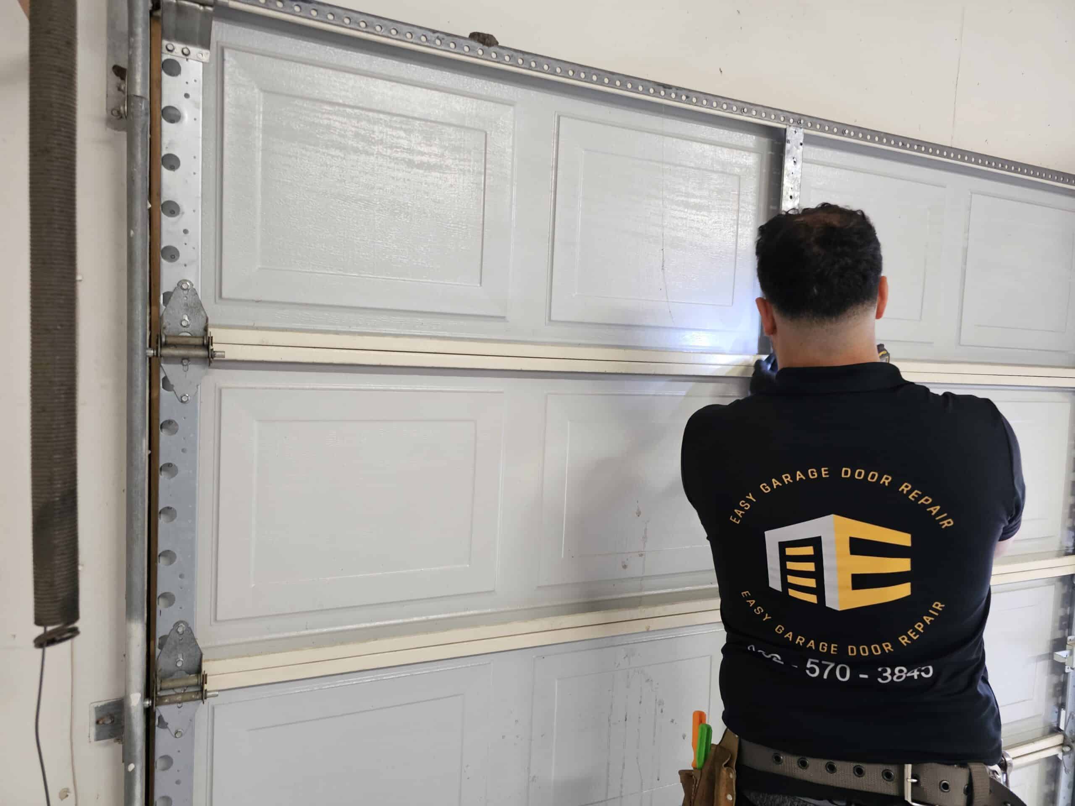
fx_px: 714
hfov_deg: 73.9
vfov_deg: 58.9
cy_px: 403
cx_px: 538
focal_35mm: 23
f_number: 1.7
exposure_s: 1/60
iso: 640
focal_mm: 6.3
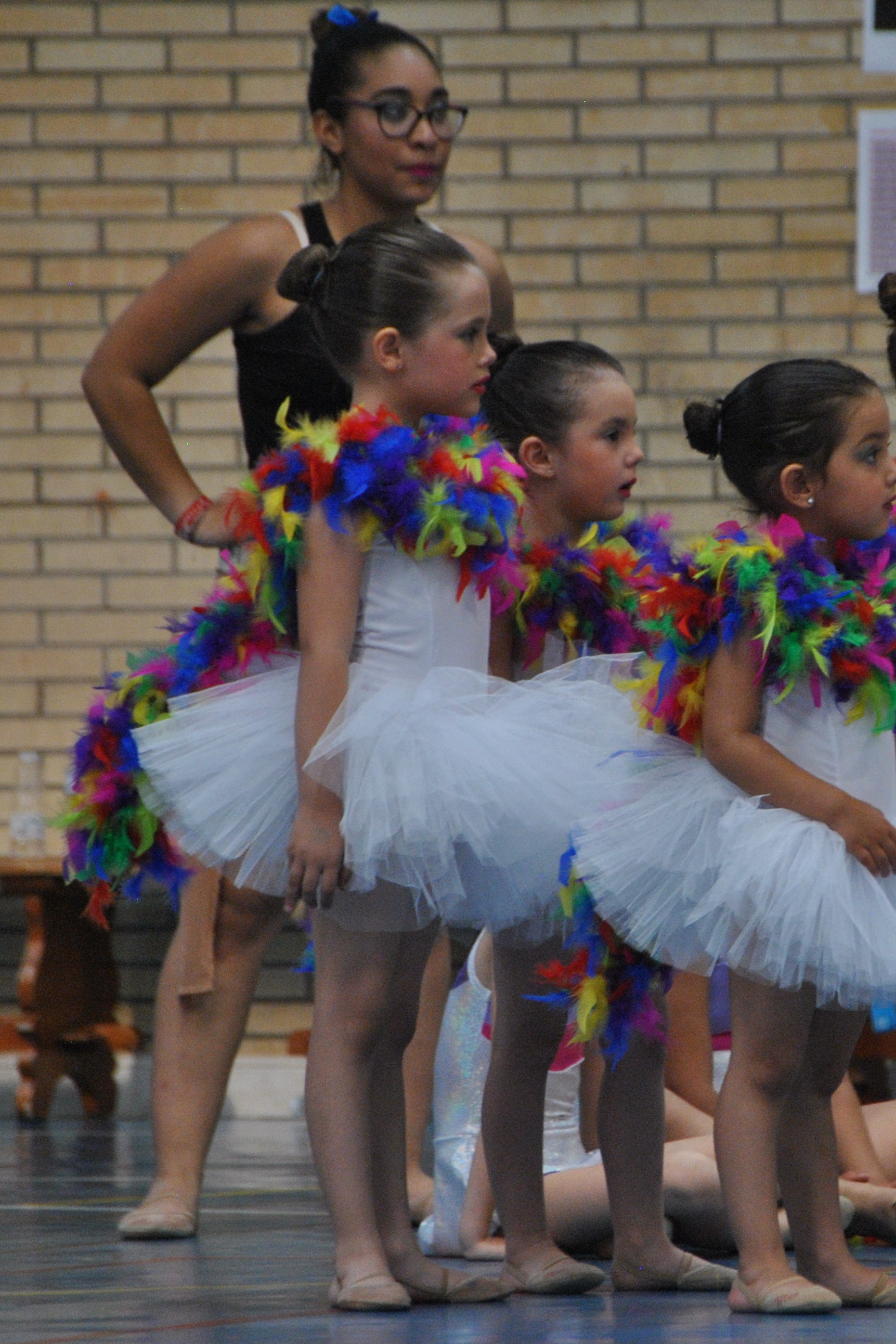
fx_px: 16801
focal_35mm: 450
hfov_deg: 3.1
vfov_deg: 4.6
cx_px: 776
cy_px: 673
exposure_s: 1/125
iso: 800
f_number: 6.3
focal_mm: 200
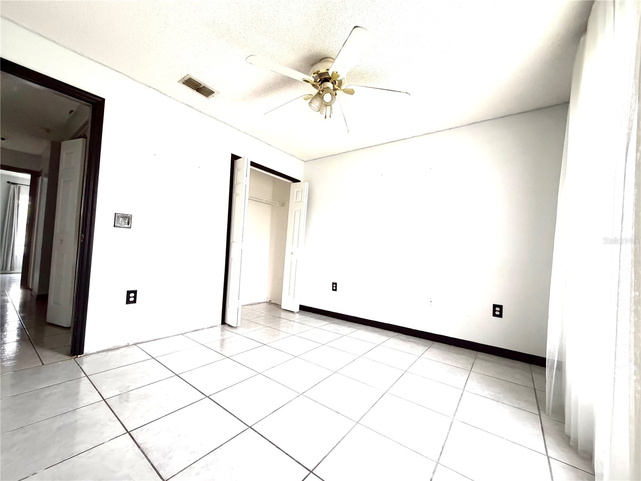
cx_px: 320
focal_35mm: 14
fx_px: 259
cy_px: 240
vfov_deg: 85.7
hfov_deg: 102.1
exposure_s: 1/60
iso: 640
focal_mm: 2.22
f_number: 2.2
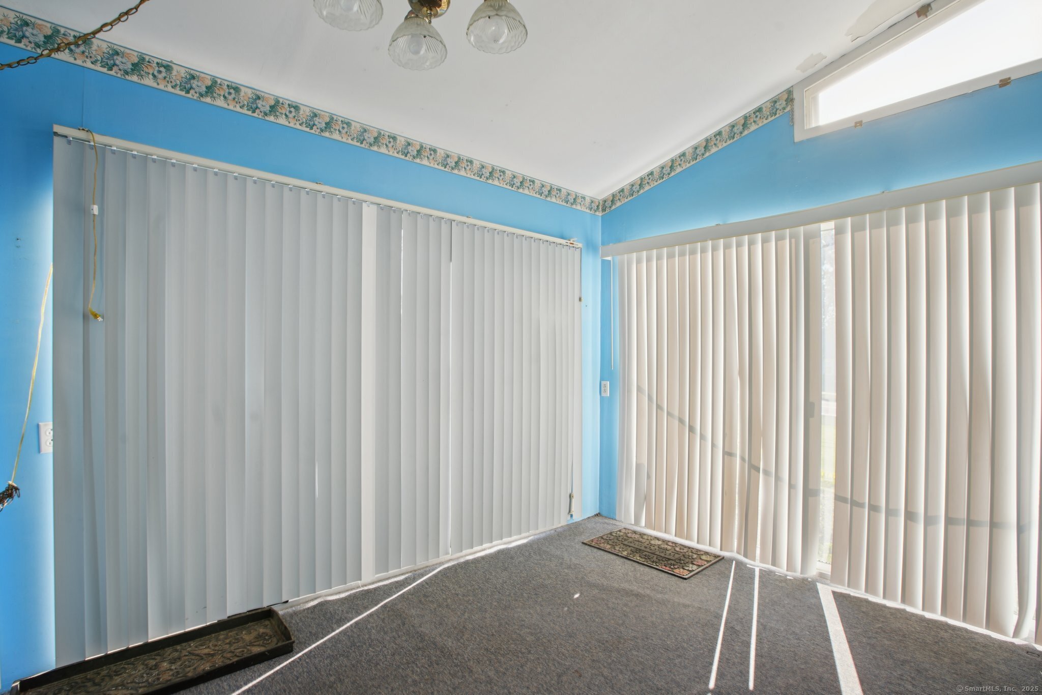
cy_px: 348
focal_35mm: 16
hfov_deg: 96.7
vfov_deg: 73.8
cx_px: 521
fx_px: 463
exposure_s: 1/20
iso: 100
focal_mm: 16
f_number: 9
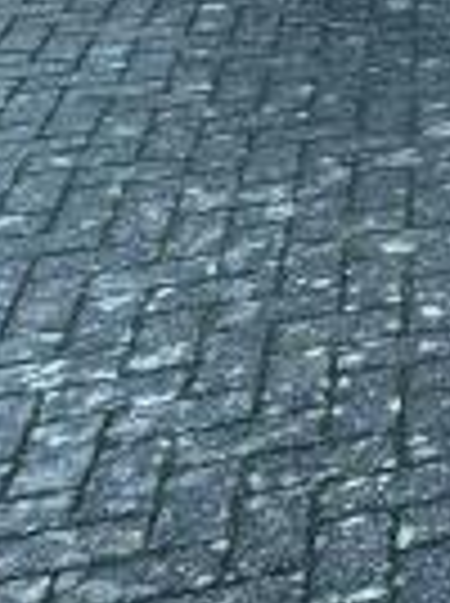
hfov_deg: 11.0
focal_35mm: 107
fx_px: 1861
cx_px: 1179
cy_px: -315
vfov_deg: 16.7
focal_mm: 2.22
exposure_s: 1/99
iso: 50
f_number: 2.2
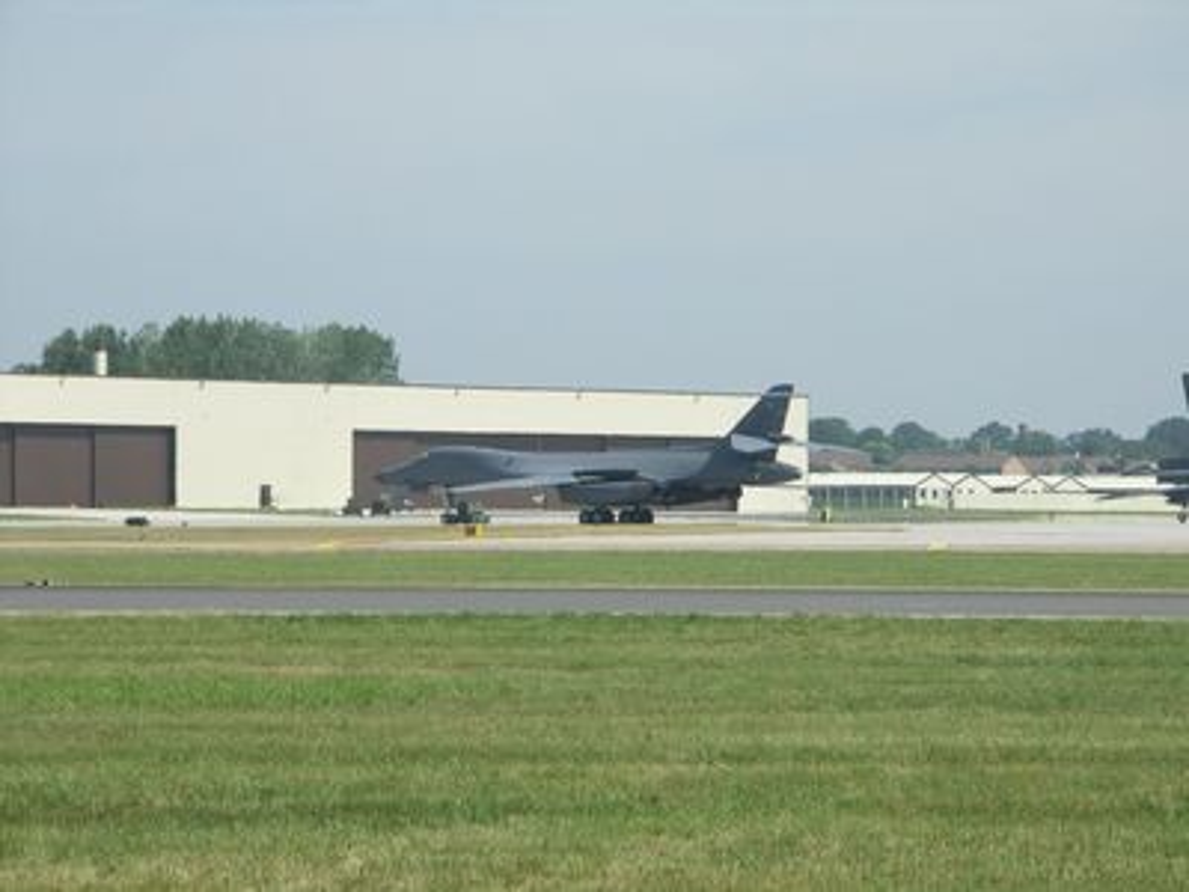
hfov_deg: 9.9
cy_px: 446
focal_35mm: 200
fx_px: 6870
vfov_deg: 7.4
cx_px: 594
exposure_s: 1/400
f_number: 5
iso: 50
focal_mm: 50.8
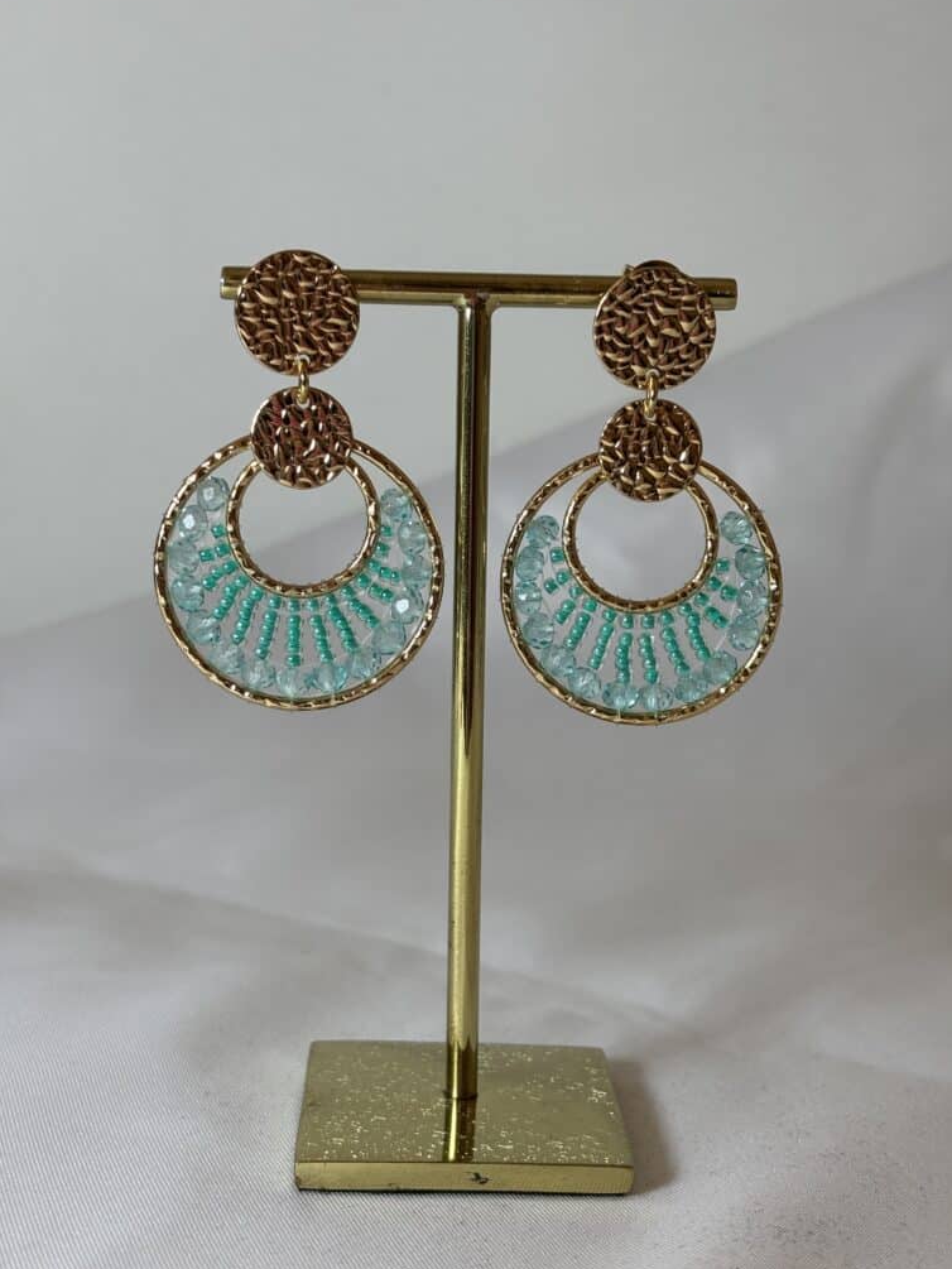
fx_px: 1943
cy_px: 628
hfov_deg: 27.5
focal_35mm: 53
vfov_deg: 36.2
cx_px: 482
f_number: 1.6
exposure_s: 1/114
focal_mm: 5.96
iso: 25
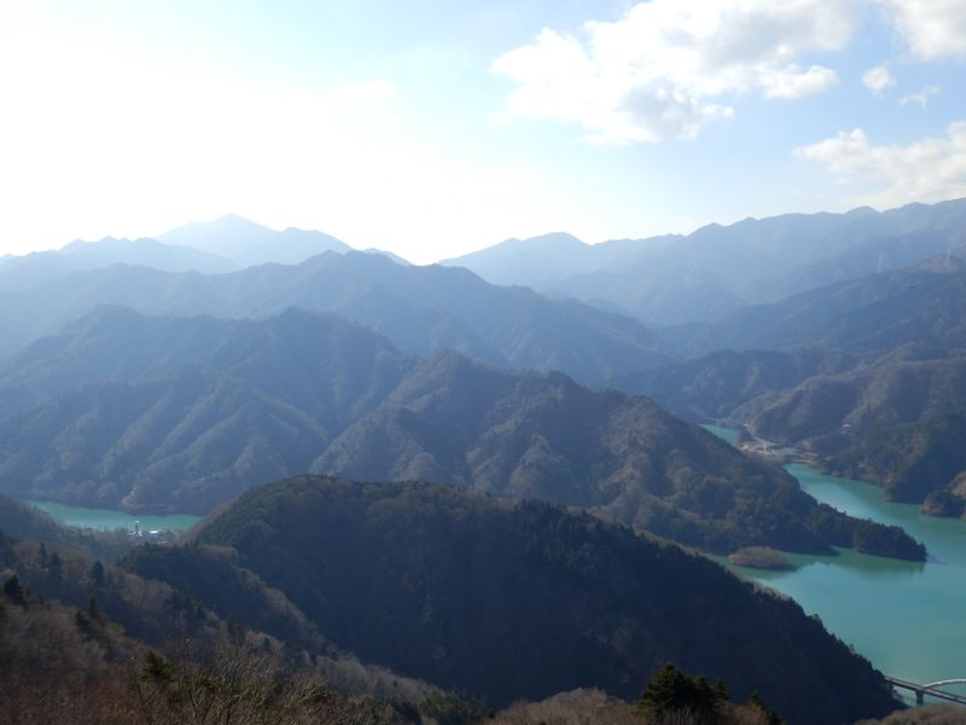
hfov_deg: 44.8
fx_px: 1172
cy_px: 362
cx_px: 483
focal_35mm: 42
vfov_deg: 34.3
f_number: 4
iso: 80
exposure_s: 1/640
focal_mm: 7.4
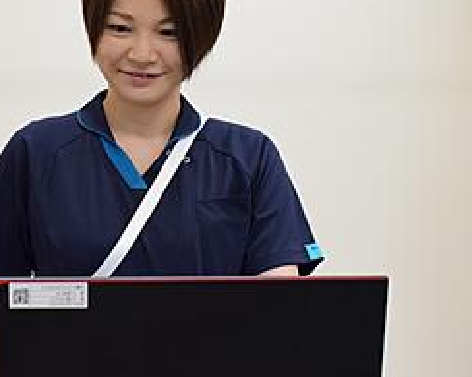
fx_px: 1033
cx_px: 149
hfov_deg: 25.6
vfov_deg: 20.7
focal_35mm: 74
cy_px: 183
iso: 5000
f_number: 8
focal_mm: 32
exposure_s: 1/250
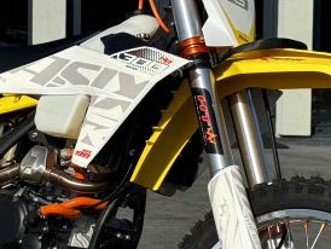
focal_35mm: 140
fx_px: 1340
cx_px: 87
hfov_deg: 14.0
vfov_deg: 10.6
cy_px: 187
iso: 64
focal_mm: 6.76
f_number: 1.78
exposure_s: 1/9901
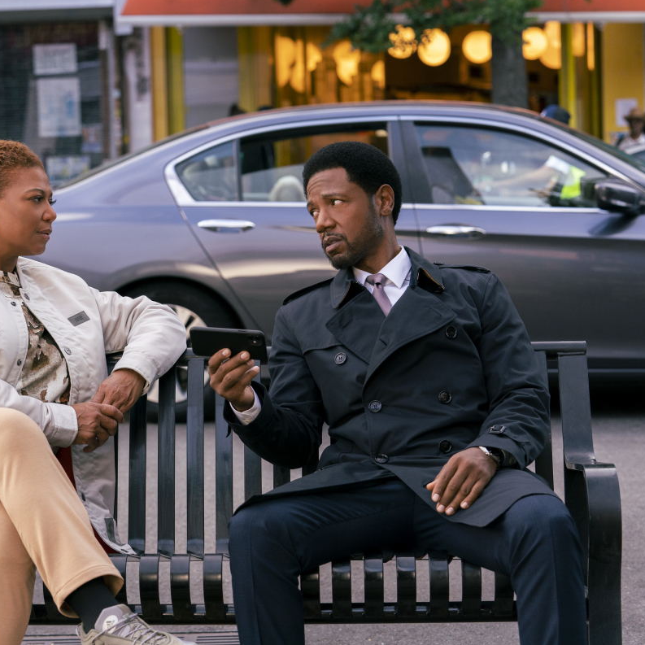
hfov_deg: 17.5
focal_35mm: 99
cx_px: 193
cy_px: 322
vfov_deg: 17.6
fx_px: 2087
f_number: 4.5
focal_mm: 77
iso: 1250
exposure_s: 1/800
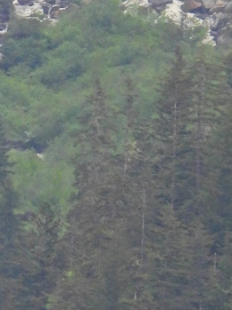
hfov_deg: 0.5
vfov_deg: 0.7
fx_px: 26212
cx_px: -41
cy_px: -35
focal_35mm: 2935
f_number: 5.6
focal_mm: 143
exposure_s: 1/500
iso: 320
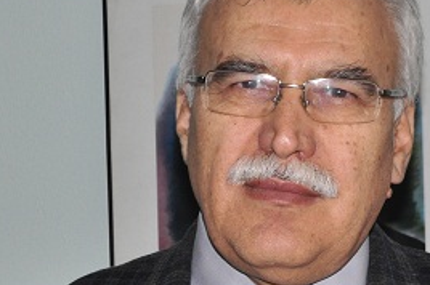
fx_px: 2064
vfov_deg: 7.9
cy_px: 245
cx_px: 270
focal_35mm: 173
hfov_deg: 11.9
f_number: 4.8
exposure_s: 1/200
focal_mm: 48
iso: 800
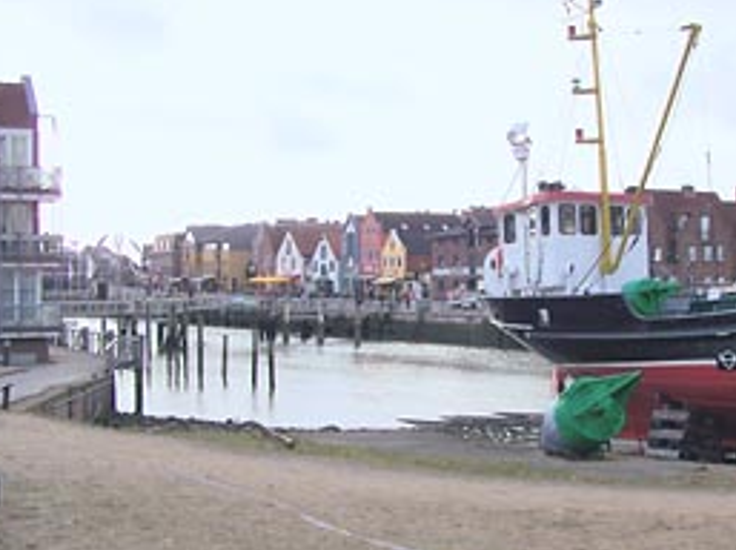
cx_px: 475
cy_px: 294
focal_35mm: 56
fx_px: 1189
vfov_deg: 26.0
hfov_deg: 34.2
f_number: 4
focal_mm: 6.3
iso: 64
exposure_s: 1/250
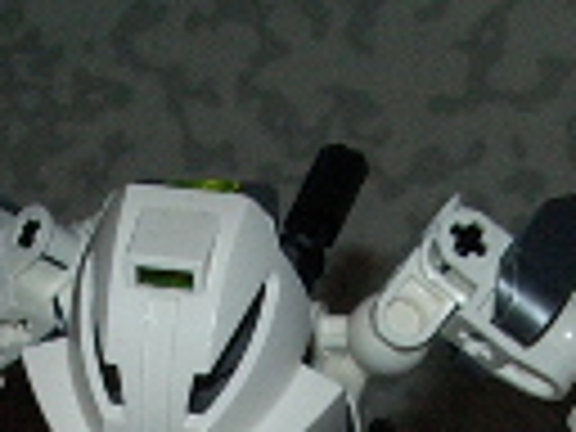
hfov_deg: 11.3
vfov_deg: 8.1
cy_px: 873
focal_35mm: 175
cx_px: 135
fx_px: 2912
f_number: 4.3
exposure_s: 1/40
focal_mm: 5.8
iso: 100
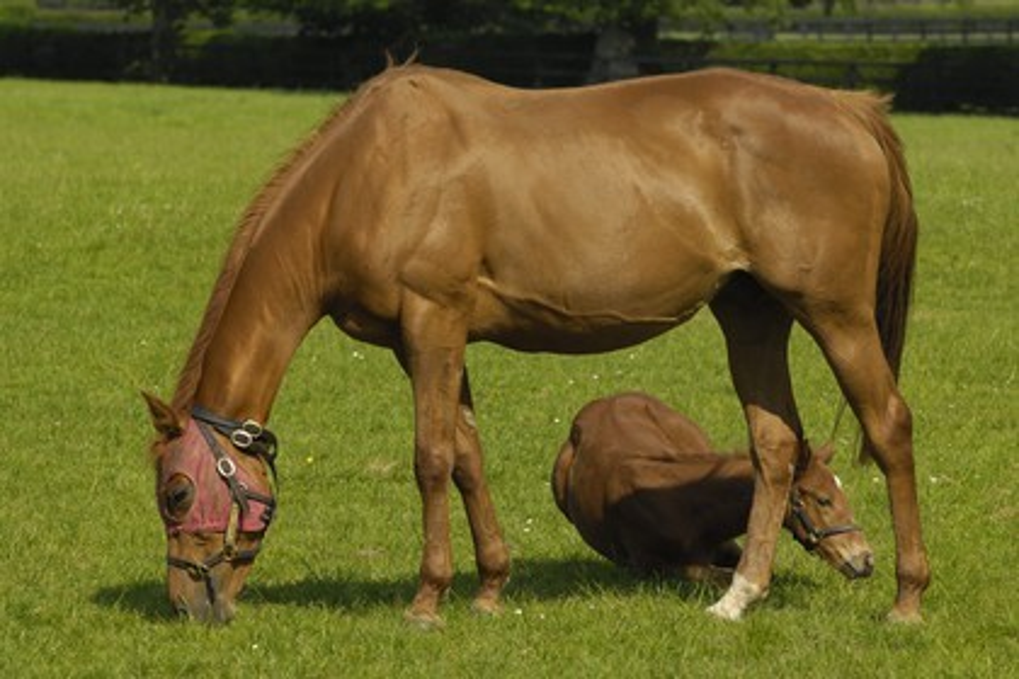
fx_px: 7217
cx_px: 510
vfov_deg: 5.4
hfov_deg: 8.1
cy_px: 340
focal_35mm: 255
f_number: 6.7
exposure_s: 1/250
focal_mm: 170
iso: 100
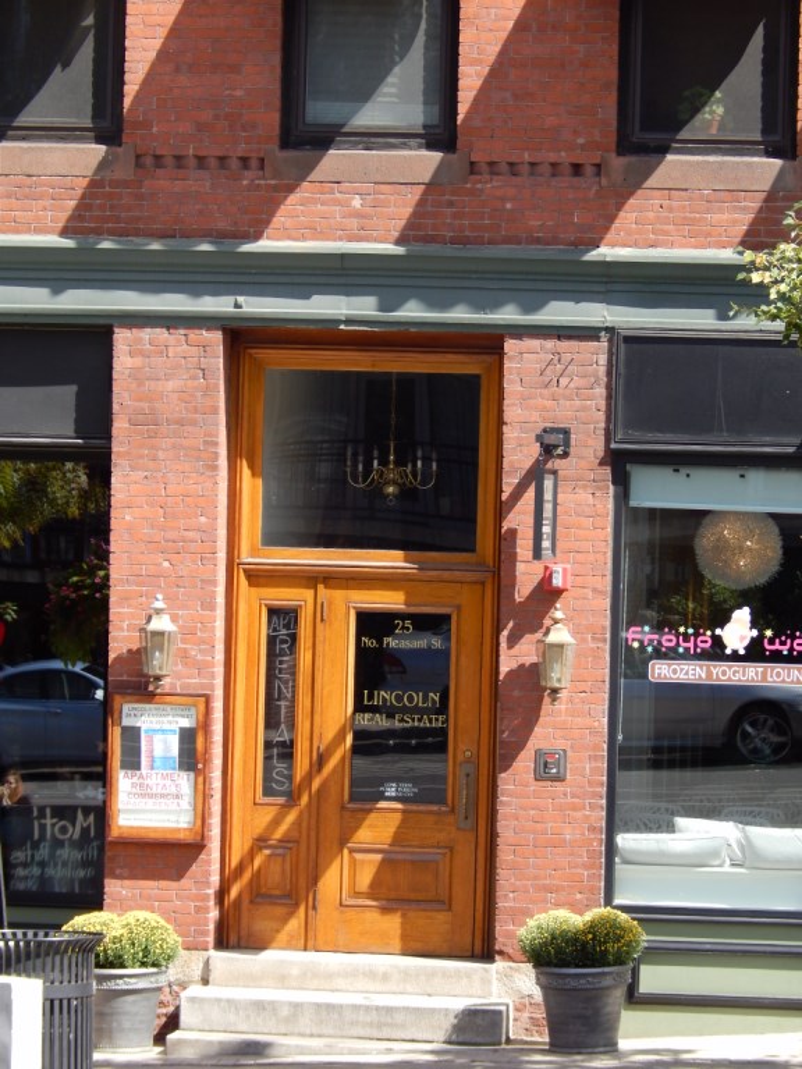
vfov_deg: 12.2
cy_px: 534
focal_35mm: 162
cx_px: 401
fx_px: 5004
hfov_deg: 9.2
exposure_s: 1/200
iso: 125
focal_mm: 28.7
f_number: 5.1
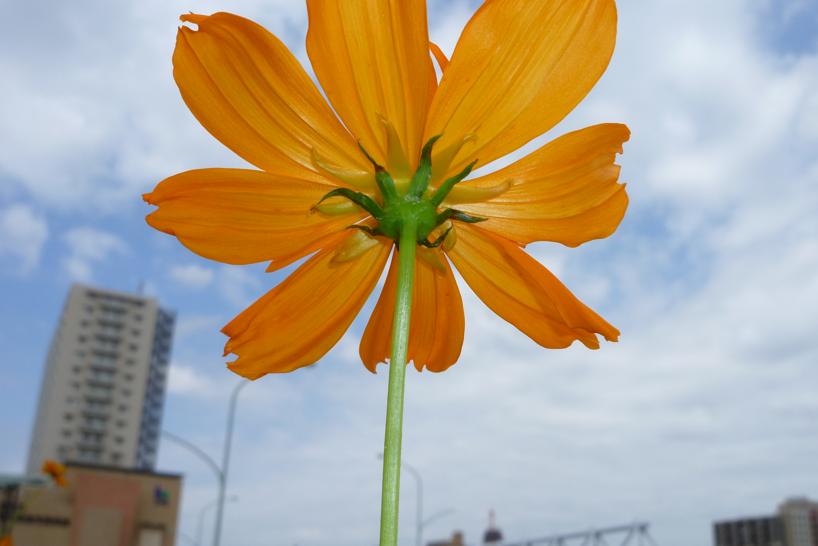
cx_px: 415
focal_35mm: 38
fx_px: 863
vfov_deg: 35.1
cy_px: 264
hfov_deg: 50.7
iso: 100
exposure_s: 1/500
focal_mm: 6.3
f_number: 5.6
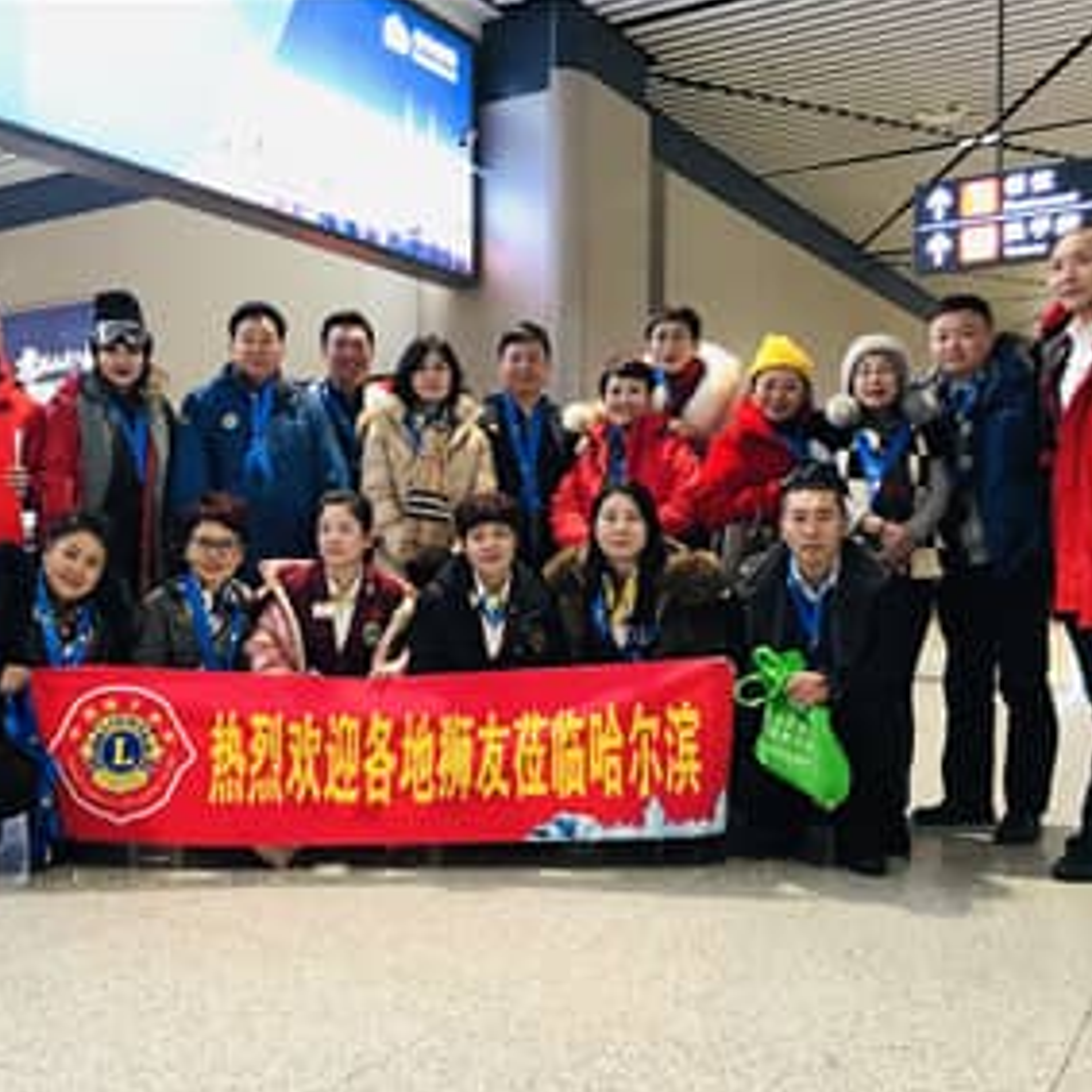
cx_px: 448
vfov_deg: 47.2
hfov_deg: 47.0
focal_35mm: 35
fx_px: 1249
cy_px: 571
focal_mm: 3.99
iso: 50
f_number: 1.8
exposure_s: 1/17
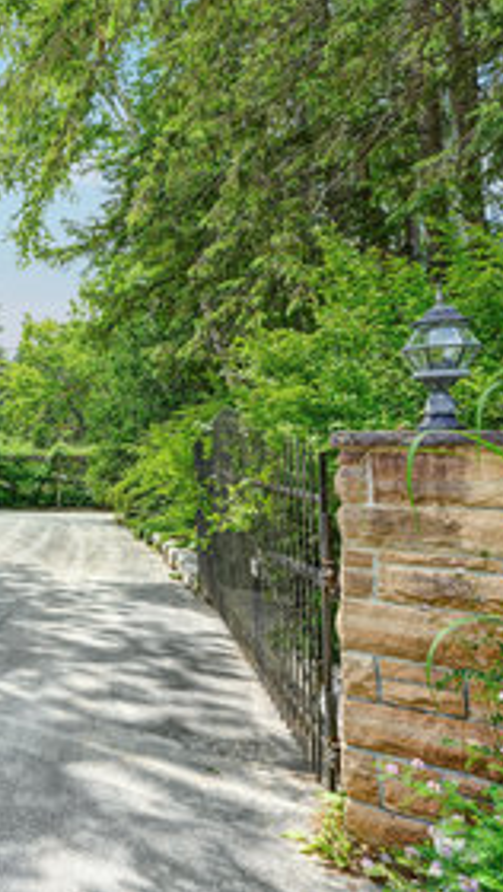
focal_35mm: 26
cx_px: -81
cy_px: 433
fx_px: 615
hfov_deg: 36.0
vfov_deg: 71.8
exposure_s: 1/100
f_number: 8
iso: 100
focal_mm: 16
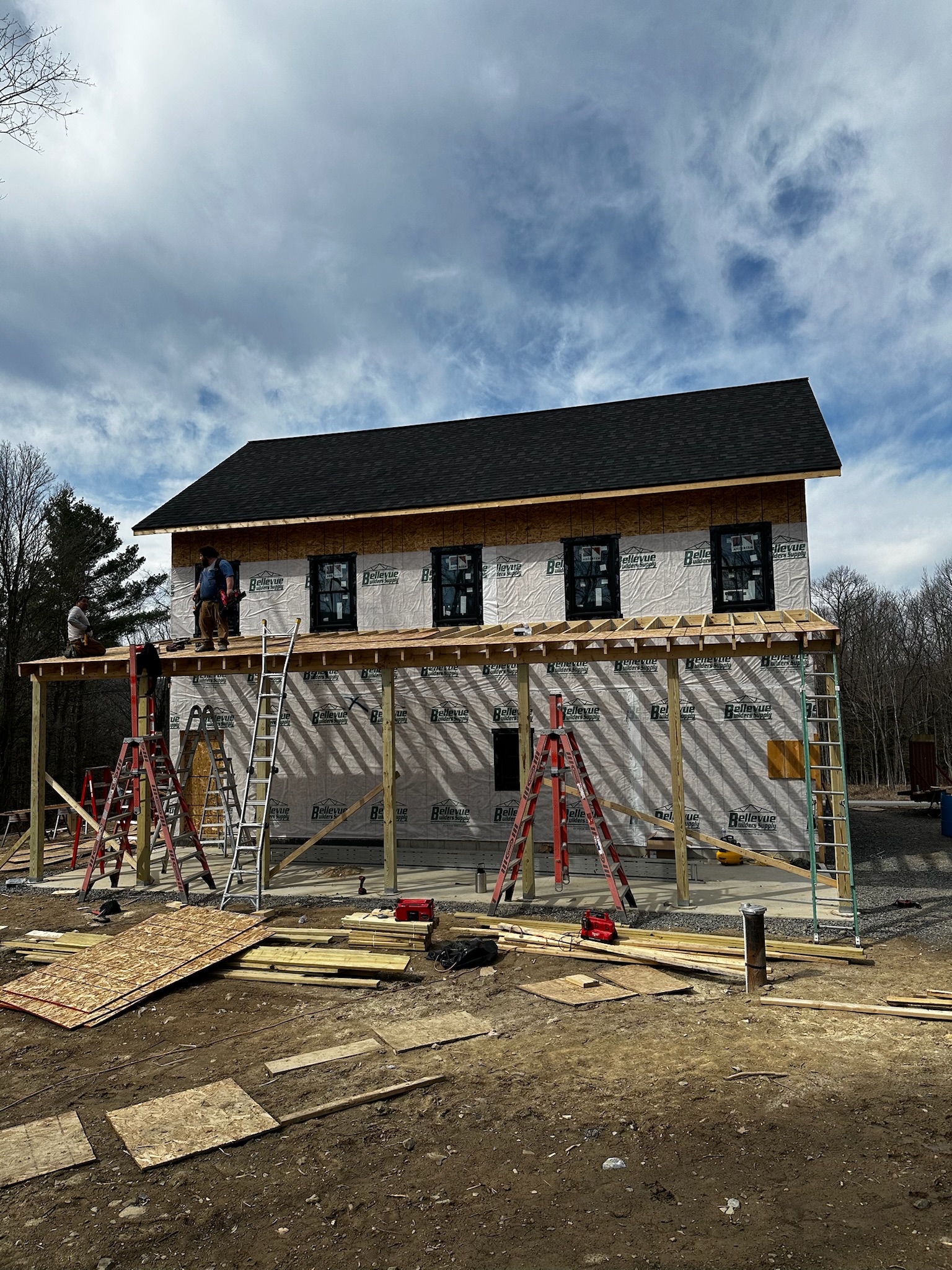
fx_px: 880
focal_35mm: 24
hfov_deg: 56.8
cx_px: 476
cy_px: 635
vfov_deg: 71.6
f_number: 1.78
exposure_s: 1/6211
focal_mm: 6.86
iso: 80
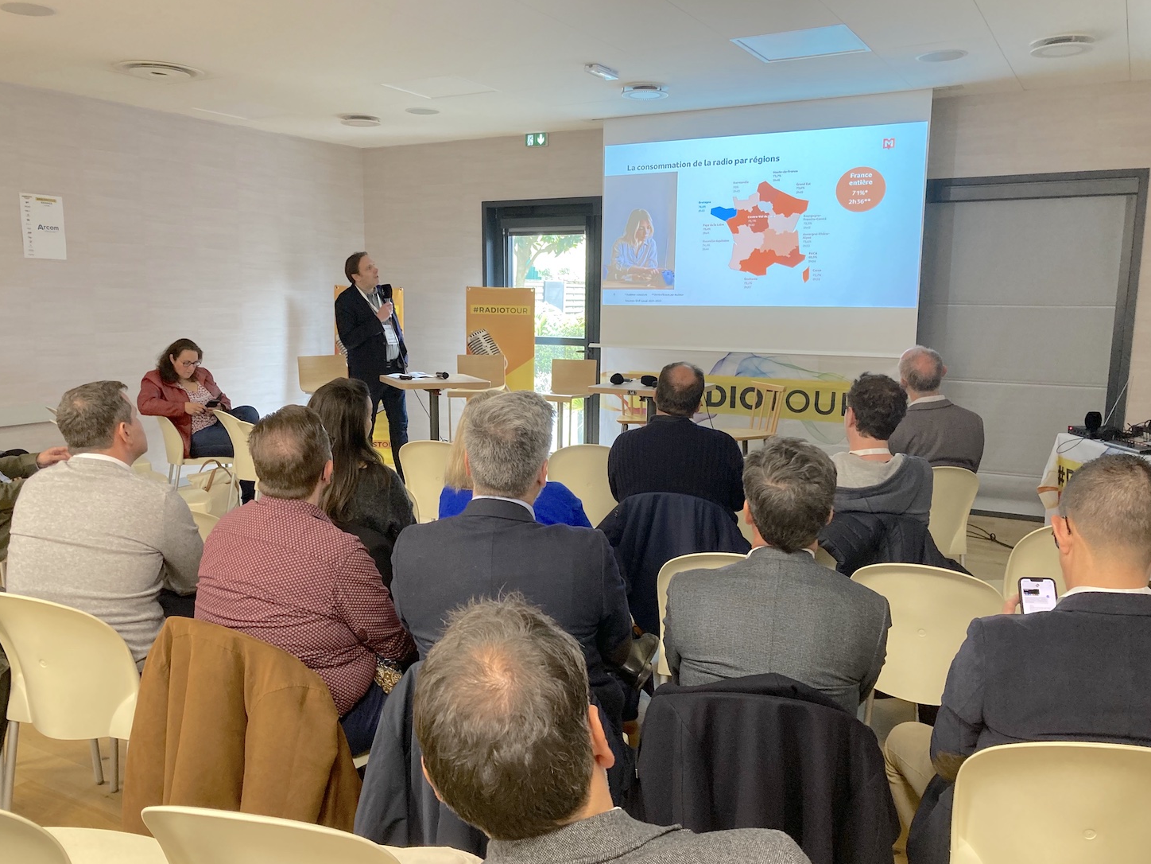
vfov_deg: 48.2
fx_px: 964
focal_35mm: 29
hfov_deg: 61.7
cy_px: 438
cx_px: 568
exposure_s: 1/50
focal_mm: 3.99
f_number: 1.8
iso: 160
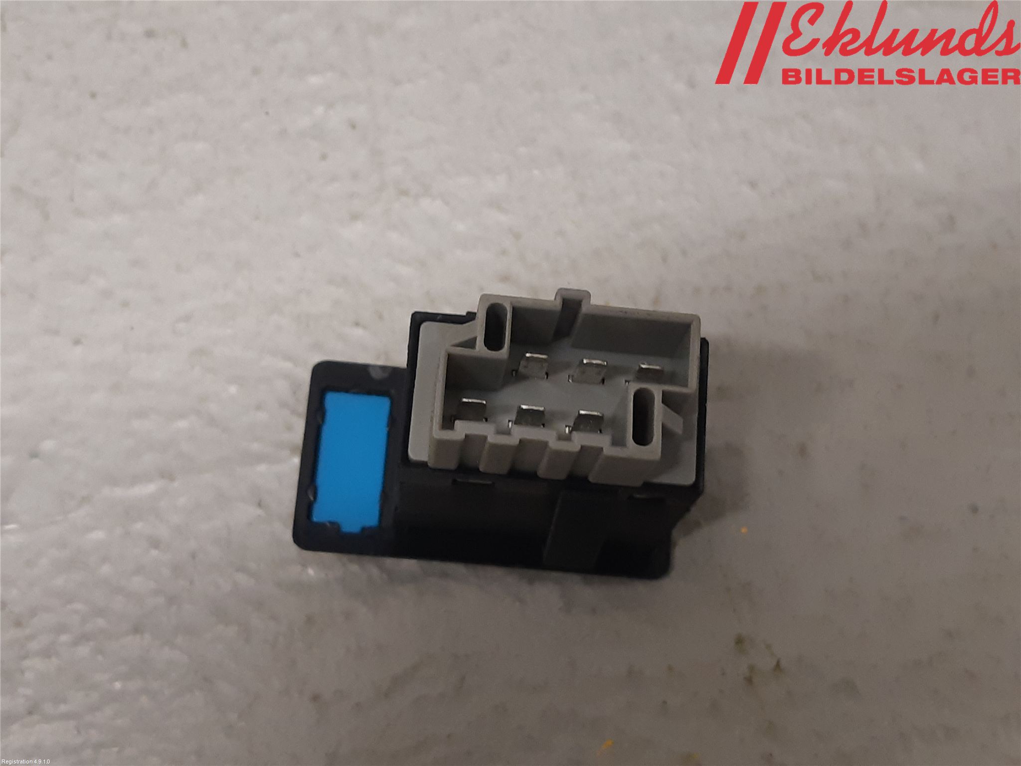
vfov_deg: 53.1
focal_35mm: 26
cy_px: 383
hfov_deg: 67.3
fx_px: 767
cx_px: 510
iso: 160
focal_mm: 3.93
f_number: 1.7
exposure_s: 1/50
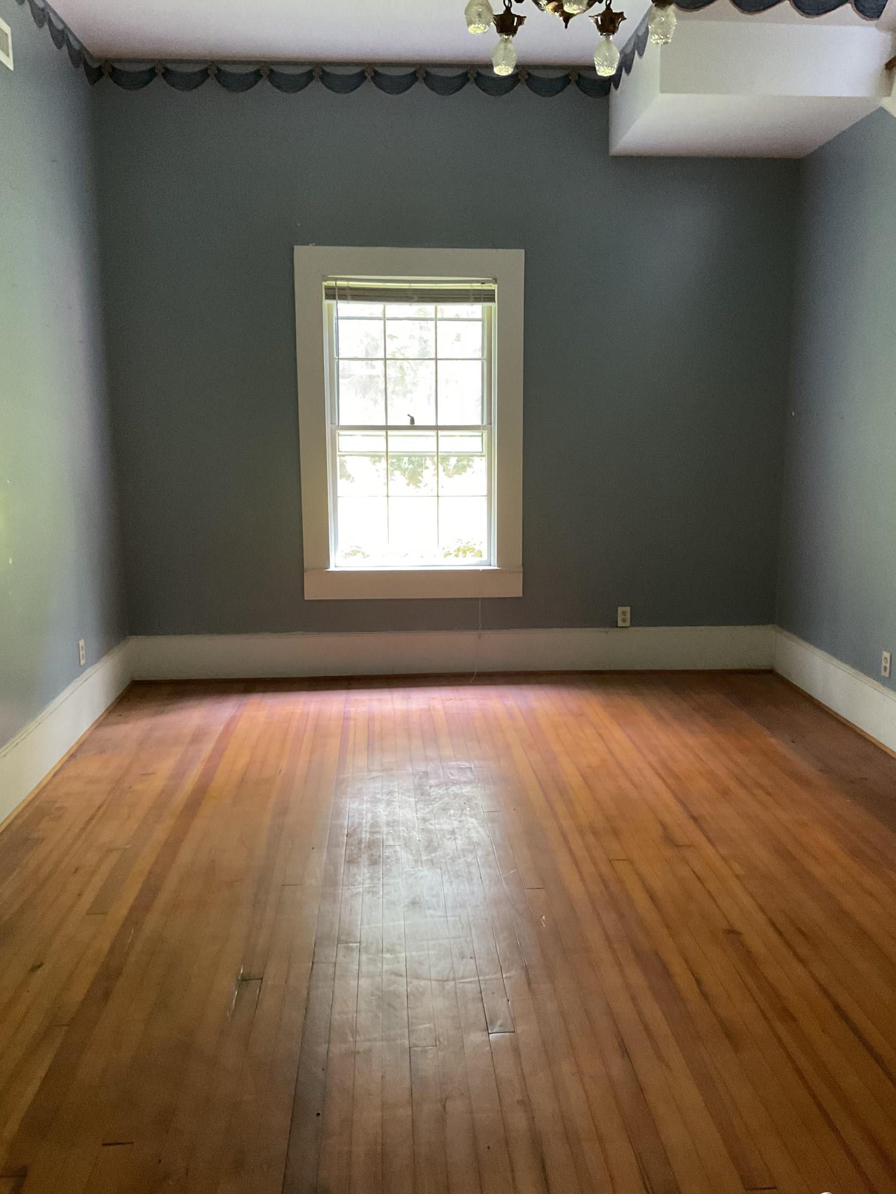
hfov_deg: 46.8
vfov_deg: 60.0
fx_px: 1035
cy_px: 600
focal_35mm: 30
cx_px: 459
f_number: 1.8
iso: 250
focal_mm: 3
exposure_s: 1/50
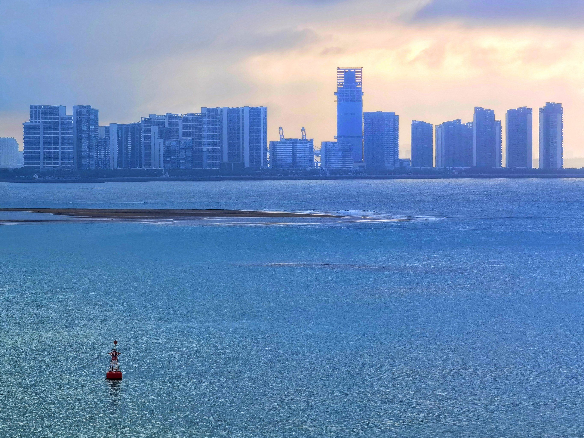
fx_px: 2227
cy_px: 219
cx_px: 292
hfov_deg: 14.9
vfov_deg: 11.2
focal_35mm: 132
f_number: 3.4
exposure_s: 1/526
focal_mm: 14.46
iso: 50
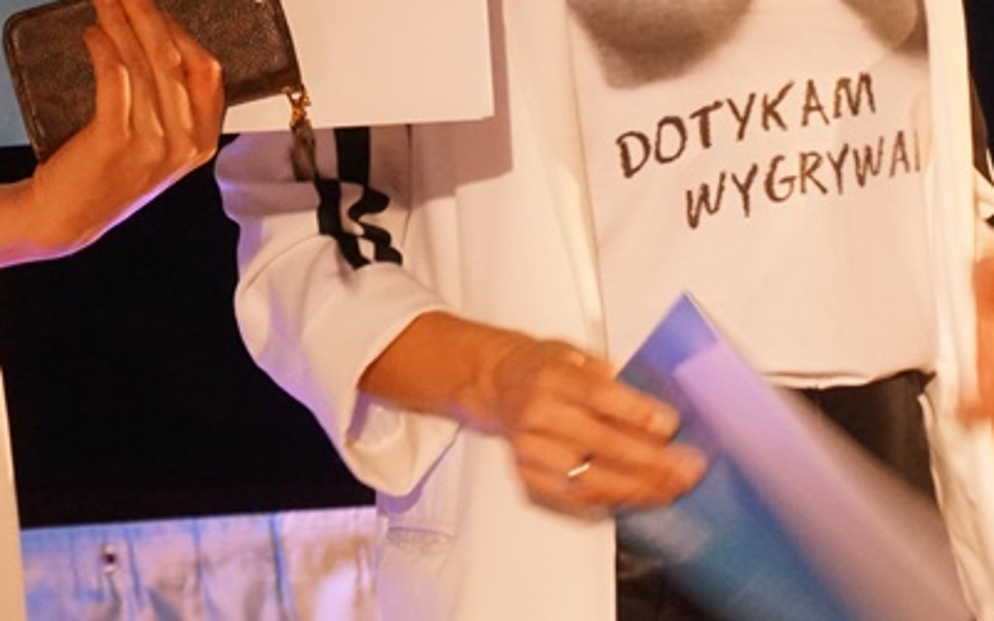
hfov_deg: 9.0
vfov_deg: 5.6
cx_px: 161
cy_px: -213
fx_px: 6310
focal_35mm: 233
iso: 3200
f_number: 5
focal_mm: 60
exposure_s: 1/40
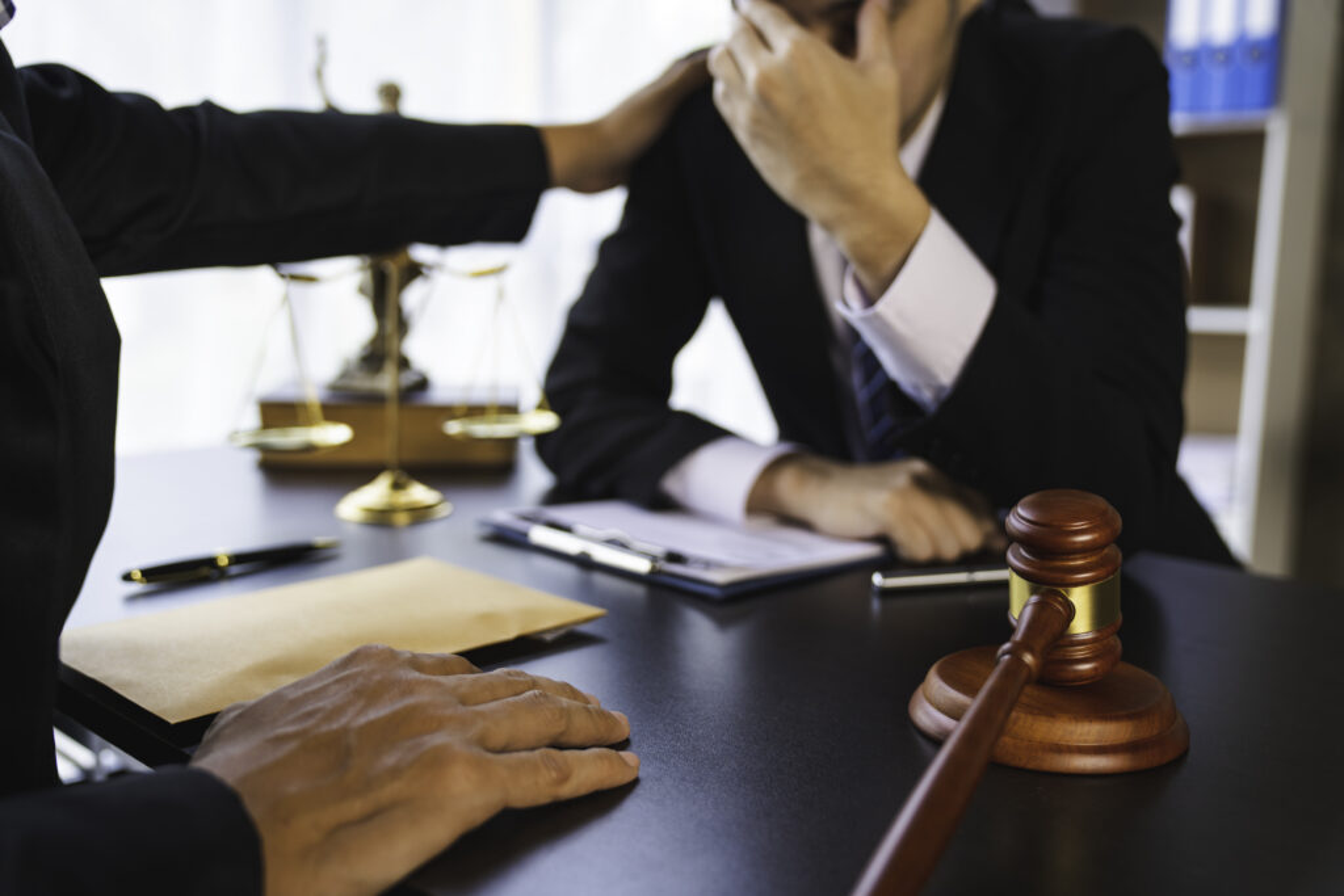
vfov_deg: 37.9
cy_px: 448
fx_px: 1307
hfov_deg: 54.4
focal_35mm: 35
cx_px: 672
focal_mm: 35
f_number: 2.8
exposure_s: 1/100
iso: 250
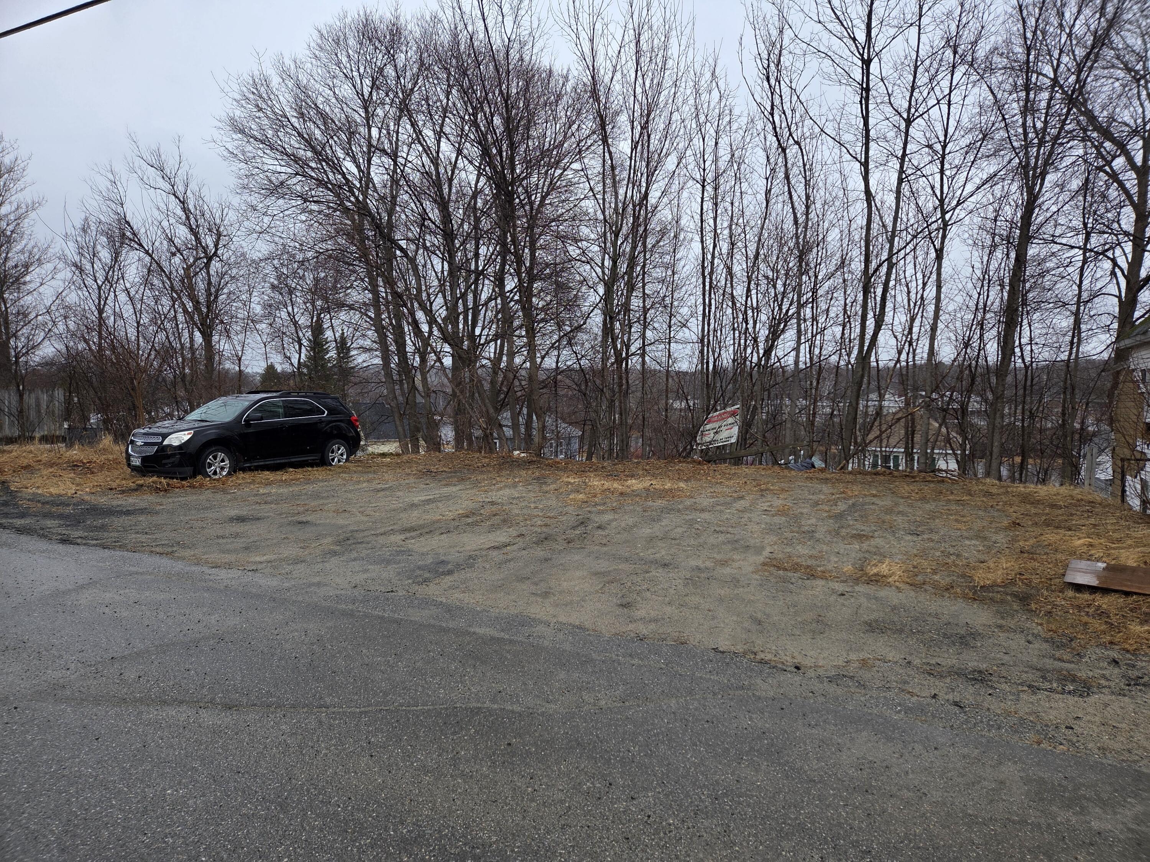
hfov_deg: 73.9
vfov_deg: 58.9
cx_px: 575
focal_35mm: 23
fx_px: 764
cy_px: 431
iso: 80
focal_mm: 5.4
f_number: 1.8
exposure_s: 1/1081
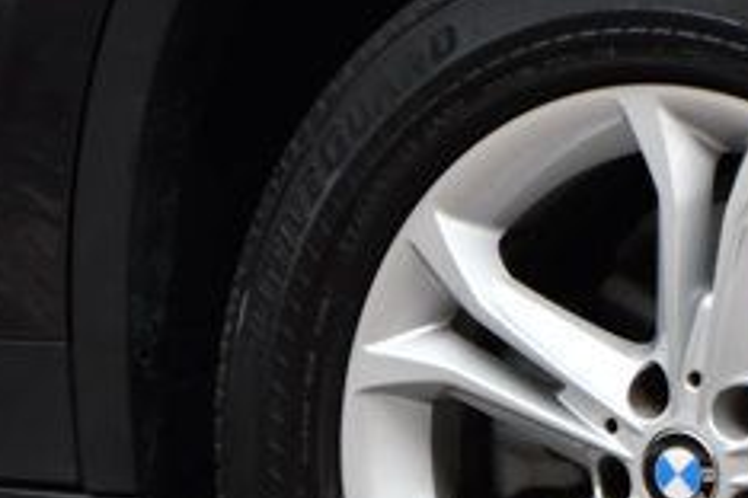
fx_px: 11489
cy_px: 410
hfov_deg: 3.7
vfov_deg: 2.5
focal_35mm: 553
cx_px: 745
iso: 400
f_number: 5
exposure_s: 1/250
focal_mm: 135
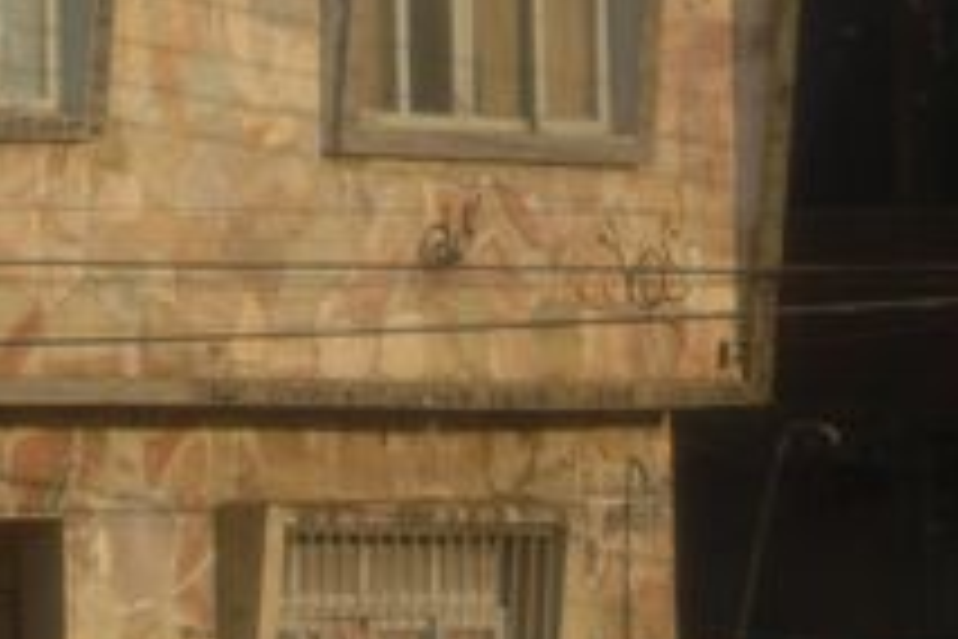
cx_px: -261
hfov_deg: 5.6
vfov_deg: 3.7
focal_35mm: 369
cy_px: -146
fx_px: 9819
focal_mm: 82
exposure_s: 1/500
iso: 200
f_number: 5
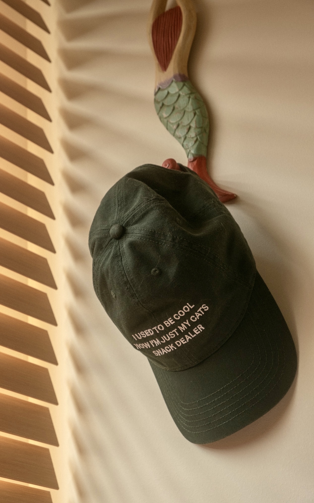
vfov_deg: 29.0
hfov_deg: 18.4
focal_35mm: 71
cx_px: 145
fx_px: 972
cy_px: 250
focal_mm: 46.3
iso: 500
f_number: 7.1
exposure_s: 1/60
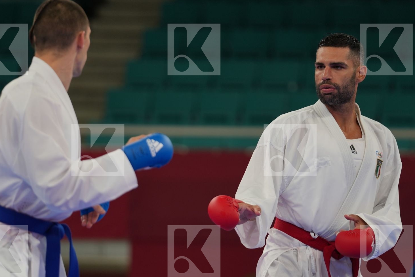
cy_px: 150
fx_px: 4126
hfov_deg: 5.8
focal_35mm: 358
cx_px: 194
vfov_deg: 3.8
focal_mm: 194
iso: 200
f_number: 2.8
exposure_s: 1/500
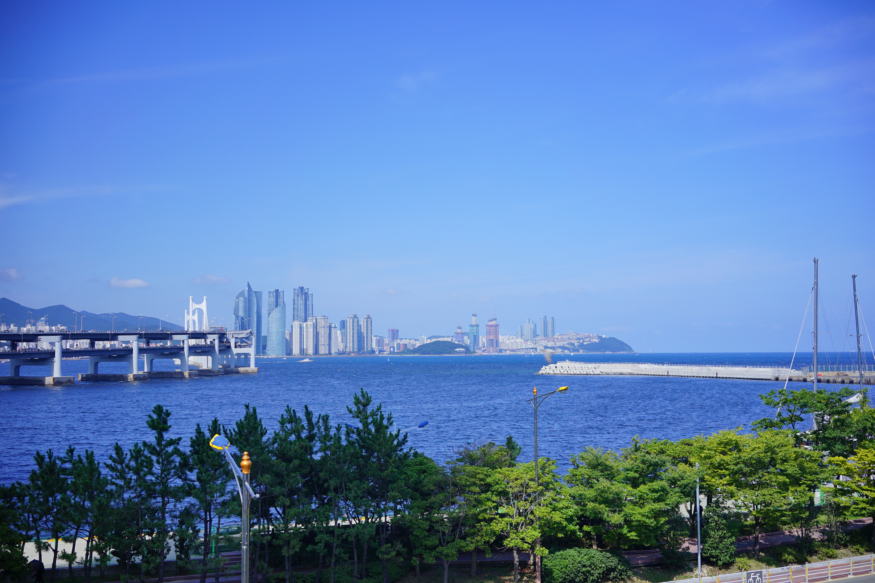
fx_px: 851
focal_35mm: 35
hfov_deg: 54.4
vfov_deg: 37.9
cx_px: 438
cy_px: 292
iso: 100
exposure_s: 1/100
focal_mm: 35
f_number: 8
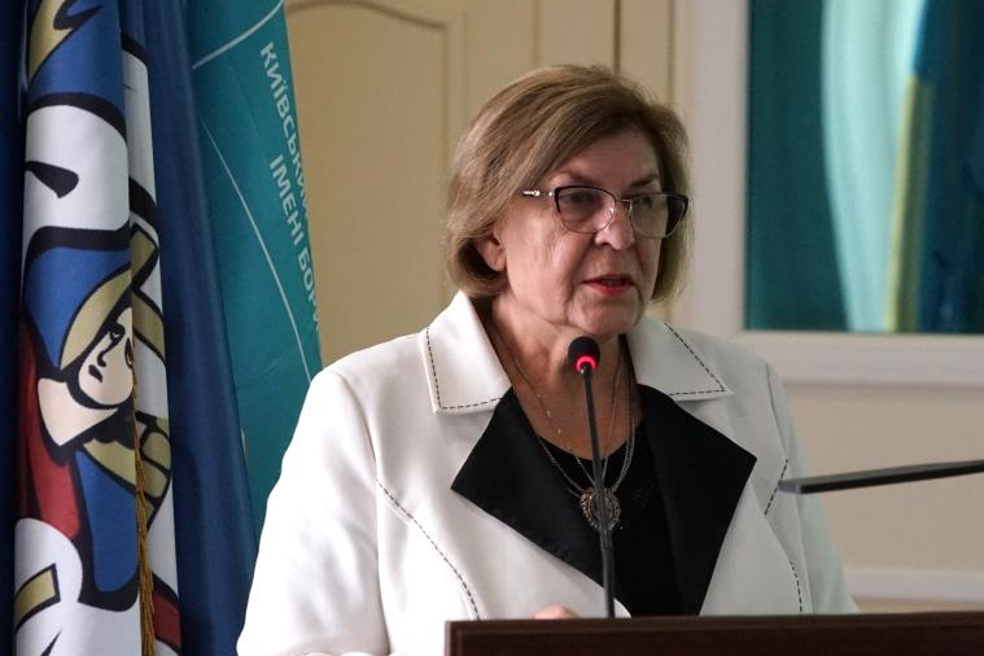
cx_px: 612
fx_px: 4865
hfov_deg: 11.5
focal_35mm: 178
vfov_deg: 7.7
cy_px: 382
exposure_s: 1/160
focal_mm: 132
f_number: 6.3
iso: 5000
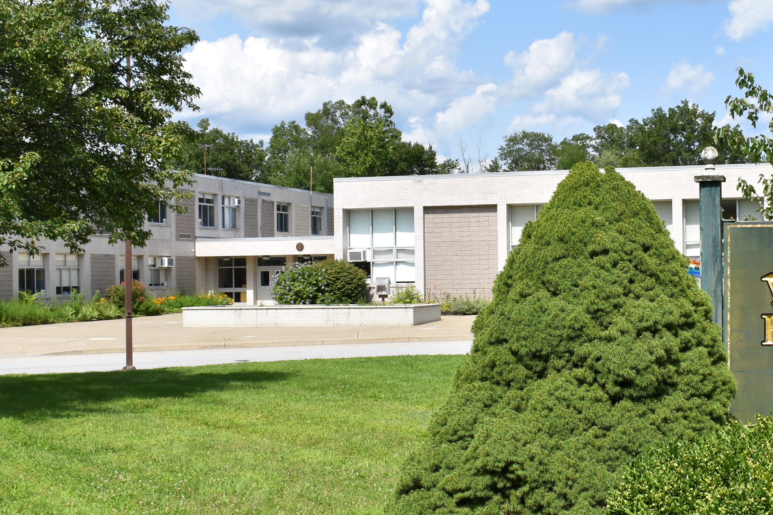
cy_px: 284
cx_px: 542
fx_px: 1202
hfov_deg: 35.1
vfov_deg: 24.2
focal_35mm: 56
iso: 200
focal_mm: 22
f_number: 10
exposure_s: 1/400
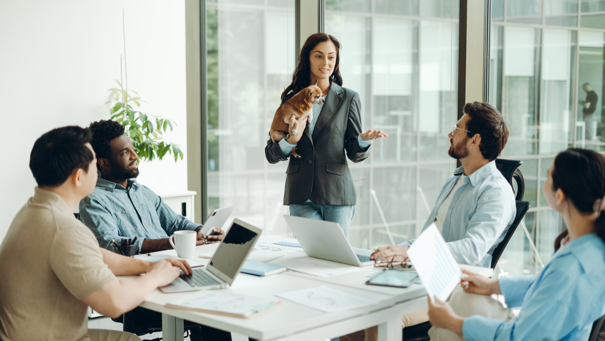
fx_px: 850
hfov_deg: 39.2
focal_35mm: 53
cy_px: 185
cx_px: 306
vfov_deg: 22.6
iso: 400
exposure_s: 1/500
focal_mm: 50
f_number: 2
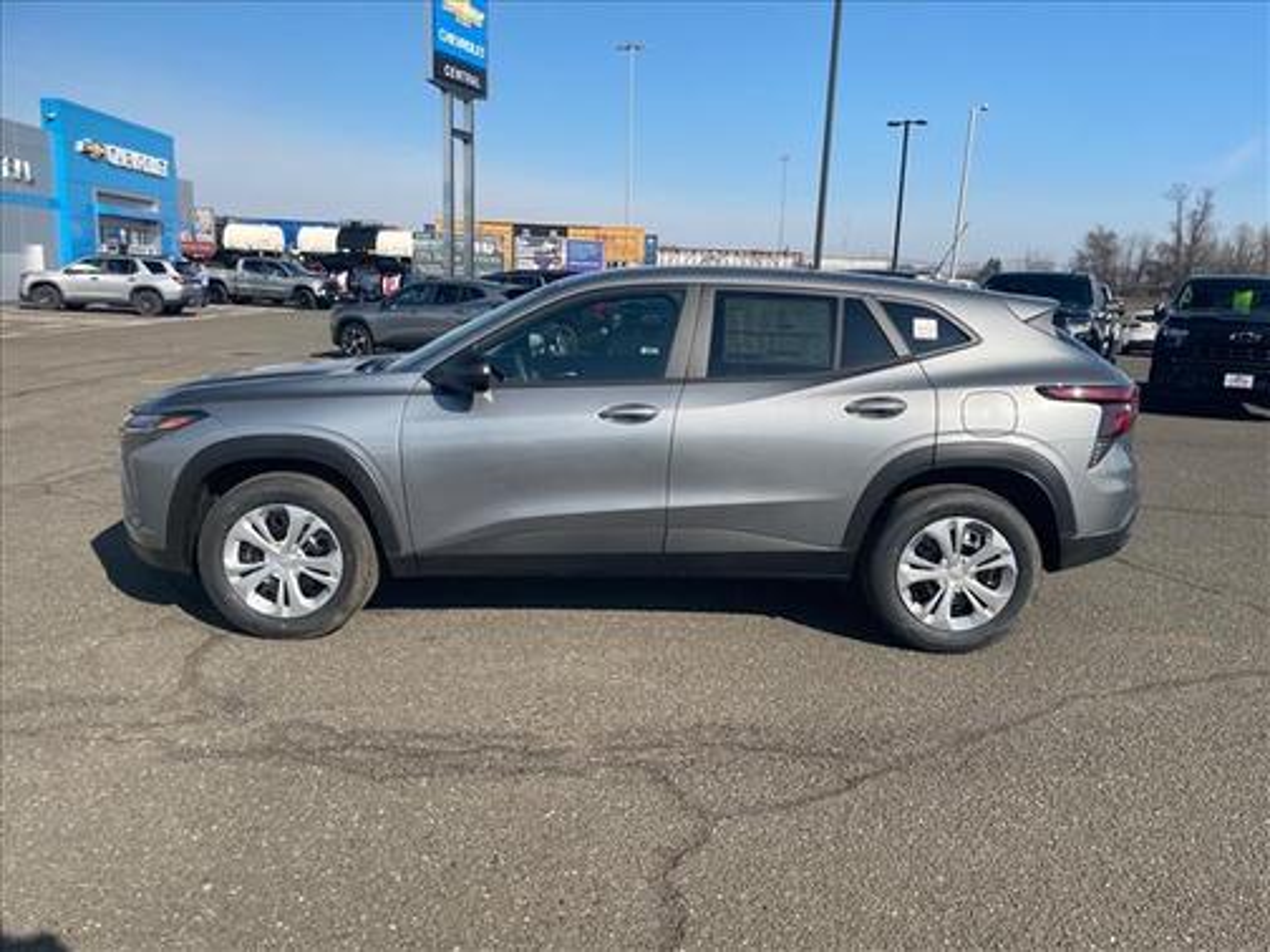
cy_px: 476
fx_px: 954
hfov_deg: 67.3
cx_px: 635
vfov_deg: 53.1
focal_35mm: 26
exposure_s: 1/2053
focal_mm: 4.2
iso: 32
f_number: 1.6
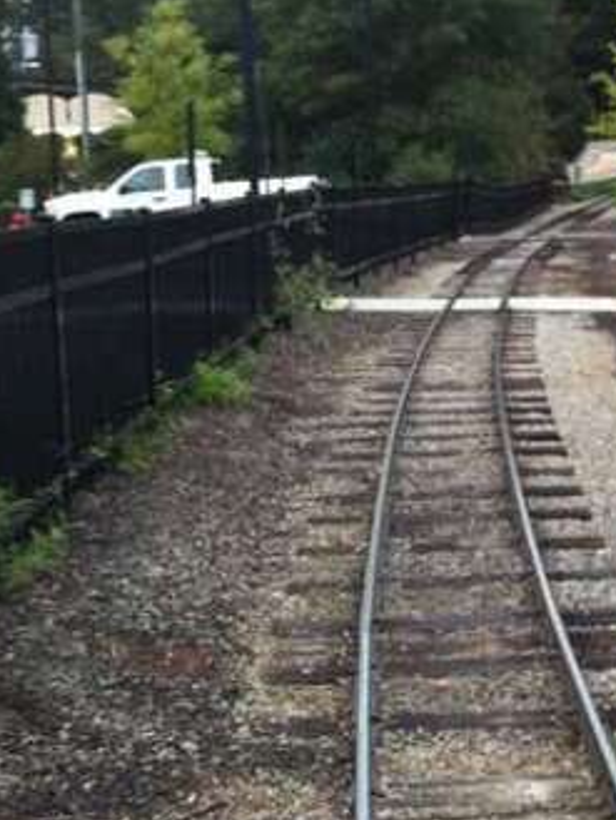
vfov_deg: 23.0
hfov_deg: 17.0
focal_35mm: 85
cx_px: 599
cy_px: 374
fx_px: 2015
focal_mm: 3.85
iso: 160
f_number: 2.8
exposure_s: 1/15
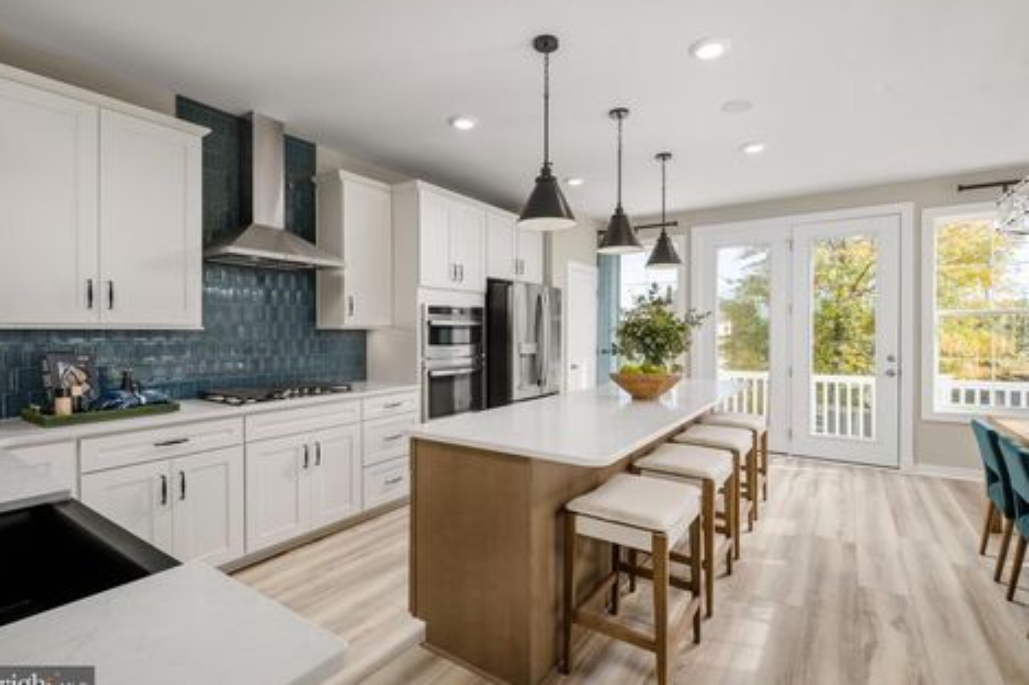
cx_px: 524
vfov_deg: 73.7
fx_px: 457
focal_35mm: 16
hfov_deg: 96.8
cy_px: 339
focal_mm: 15
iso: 200
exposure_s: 1/200
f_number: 9
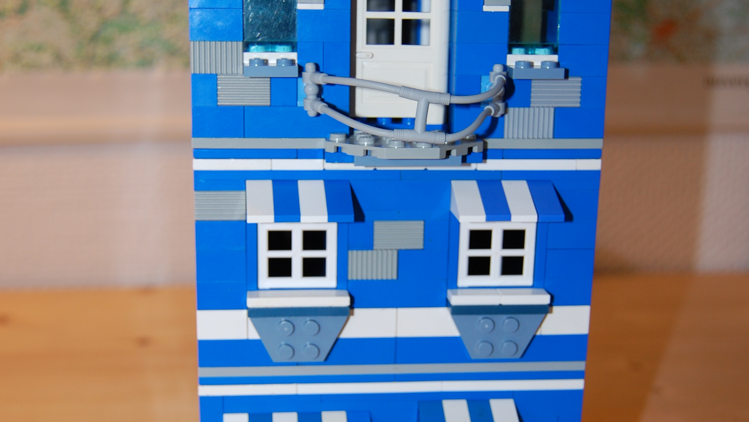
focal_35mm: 55
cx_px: 371
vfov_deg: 21.8
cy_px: 283
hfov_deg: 38.0
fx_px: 1088
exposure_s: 1/60
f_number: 3.8
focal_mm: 23
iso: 280
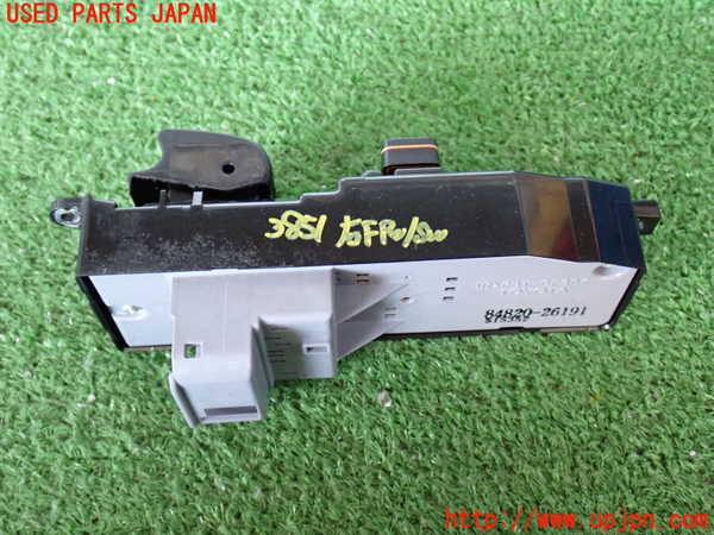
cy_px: 268
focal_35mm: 44
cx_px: 357
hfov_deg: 42.9
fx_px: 908
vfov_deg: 32.9
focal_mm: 7.84
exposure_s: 1/40
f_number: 2.9
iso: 640
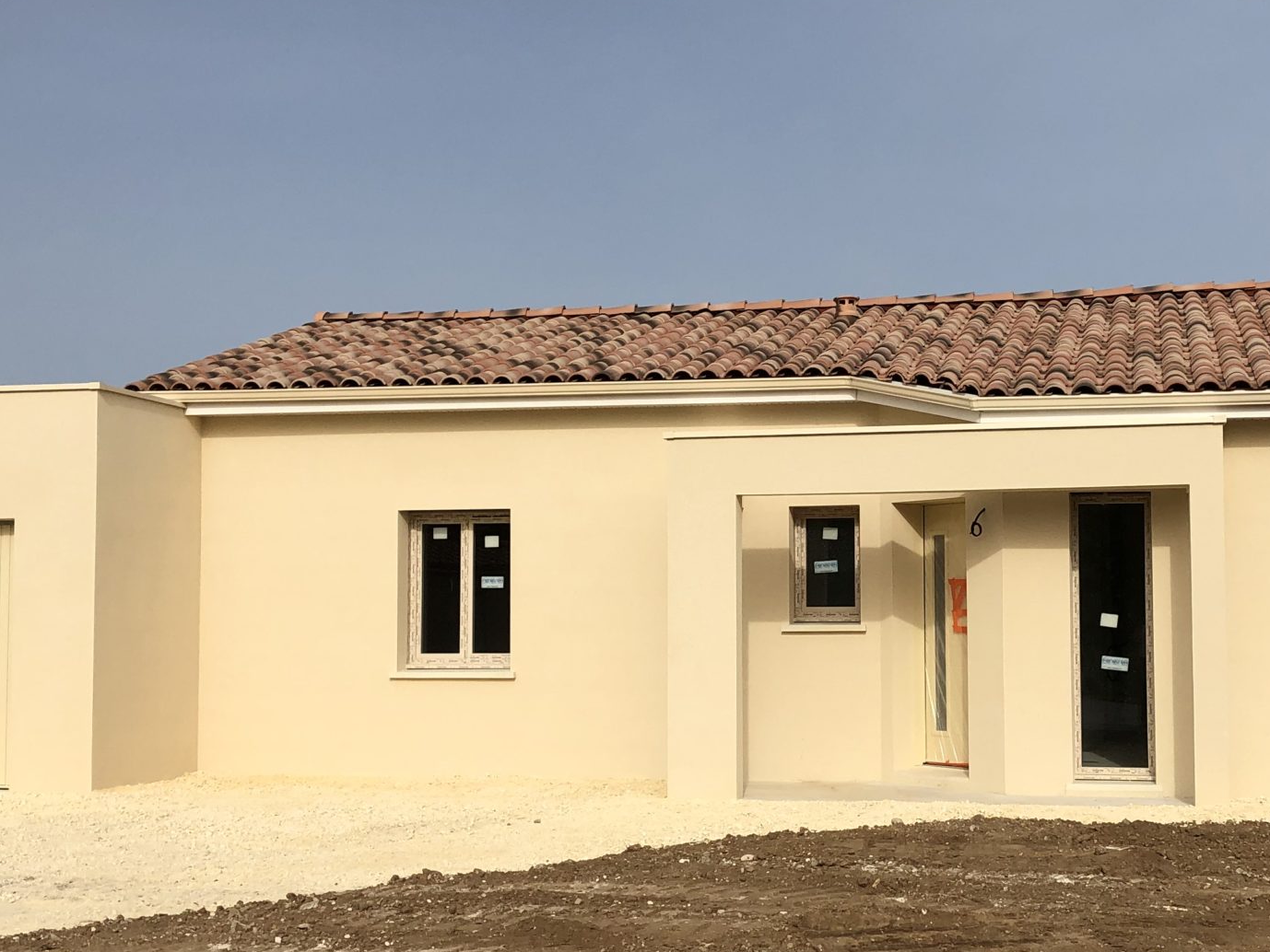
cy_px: 517
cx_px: 794
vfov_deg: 28.0
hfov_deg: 36.6
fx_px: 1908
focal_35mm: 52
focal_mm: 3.99
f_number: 1.8
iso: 20
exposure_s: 1/3436
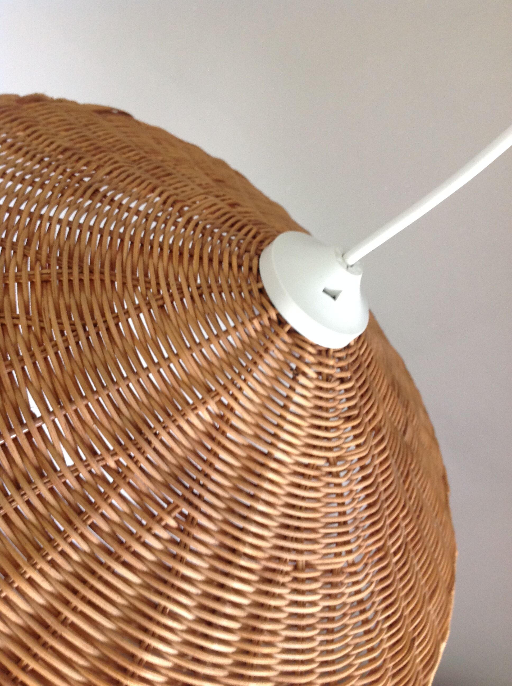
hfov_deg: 40.6
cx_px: 256
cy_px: 343
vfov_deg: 52.7
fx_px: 692
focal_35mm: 35
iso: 125
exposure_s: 1/15
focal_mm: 4.28
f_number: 2.4
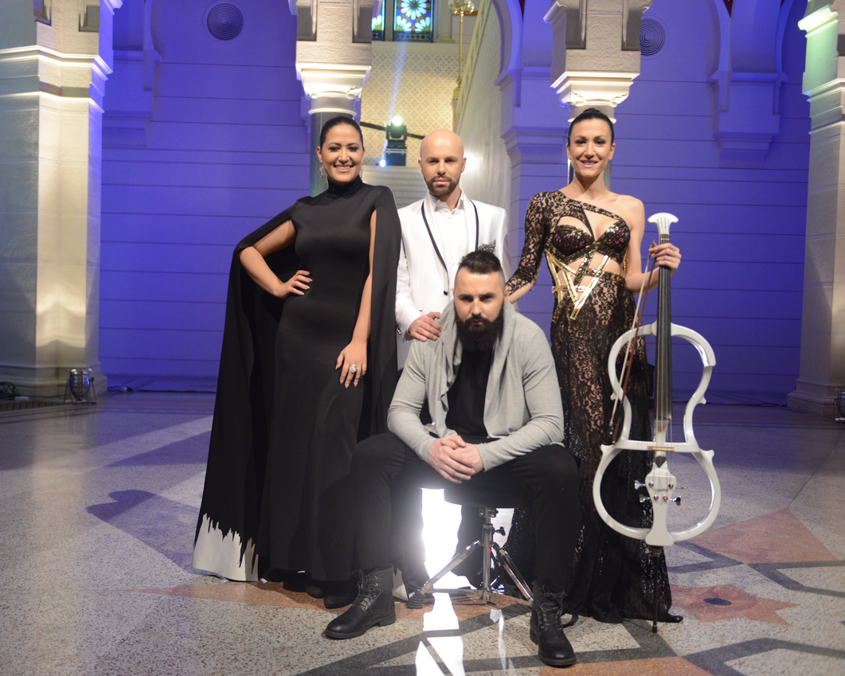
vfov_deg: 34.9
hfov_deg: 42.8
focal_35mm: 43
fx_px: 1075
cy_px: 339
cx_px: 355
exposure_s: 1/160
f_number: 2.8
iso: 1600
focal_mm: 38
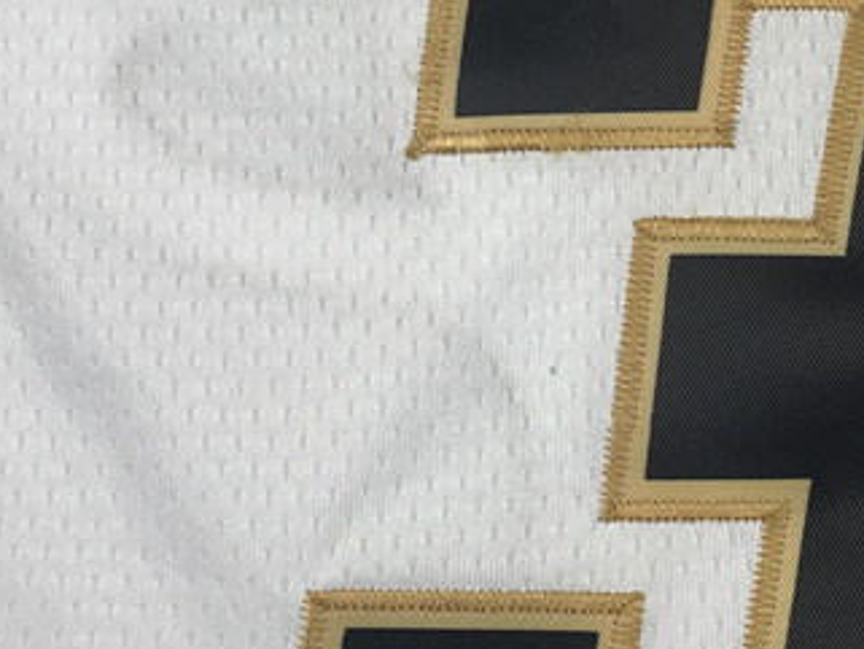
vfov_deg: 15.8
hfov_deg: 20.7
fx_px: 2322
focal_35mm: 93
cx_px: 732
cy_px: 172
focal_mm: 3.99
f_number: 1.8
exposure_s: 1/100
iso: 20
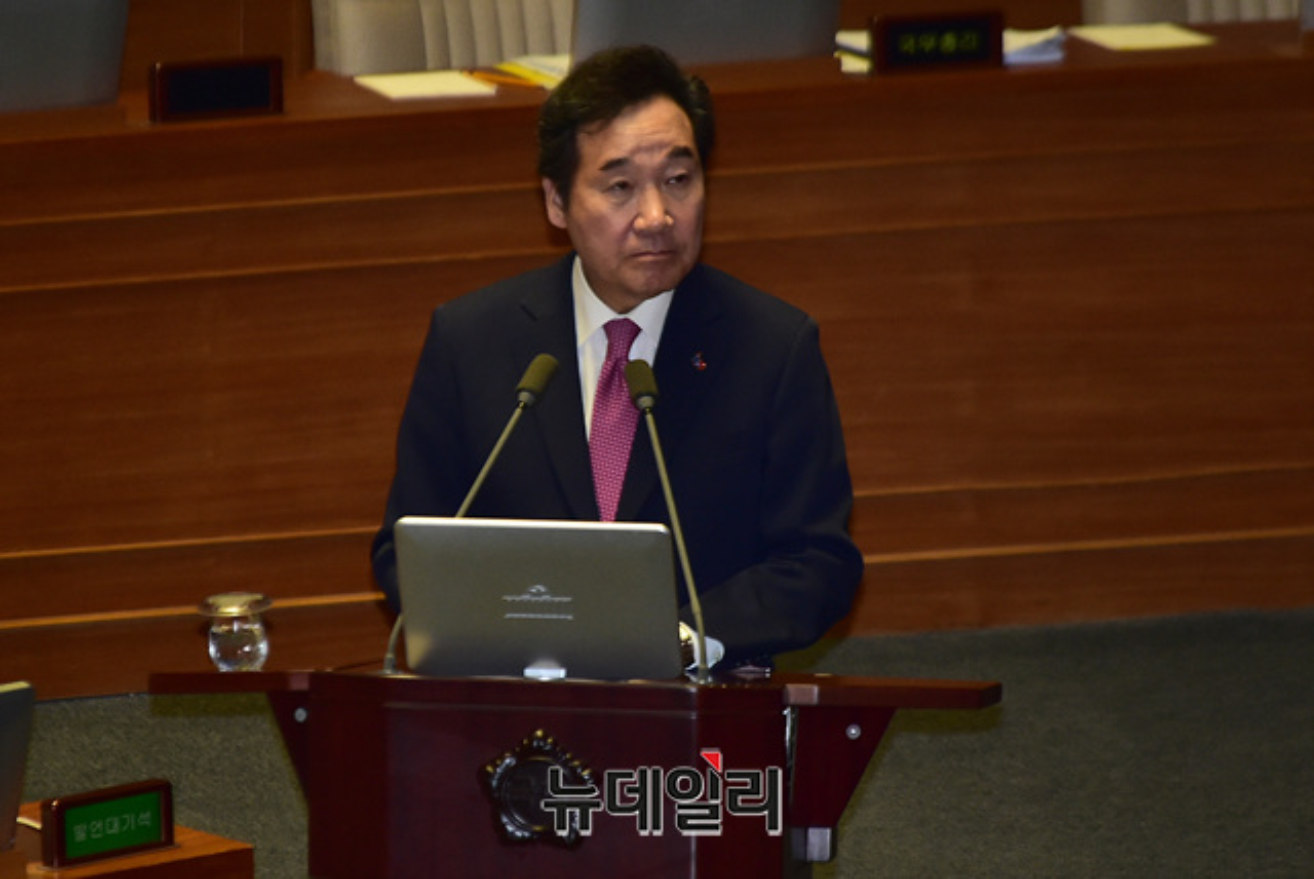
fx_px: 14613
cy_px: 440
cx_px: 657
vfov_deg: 3.4
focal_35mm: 400
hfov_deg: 5.1
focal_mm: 400
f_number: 5.6
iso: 2500
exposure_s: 1/250
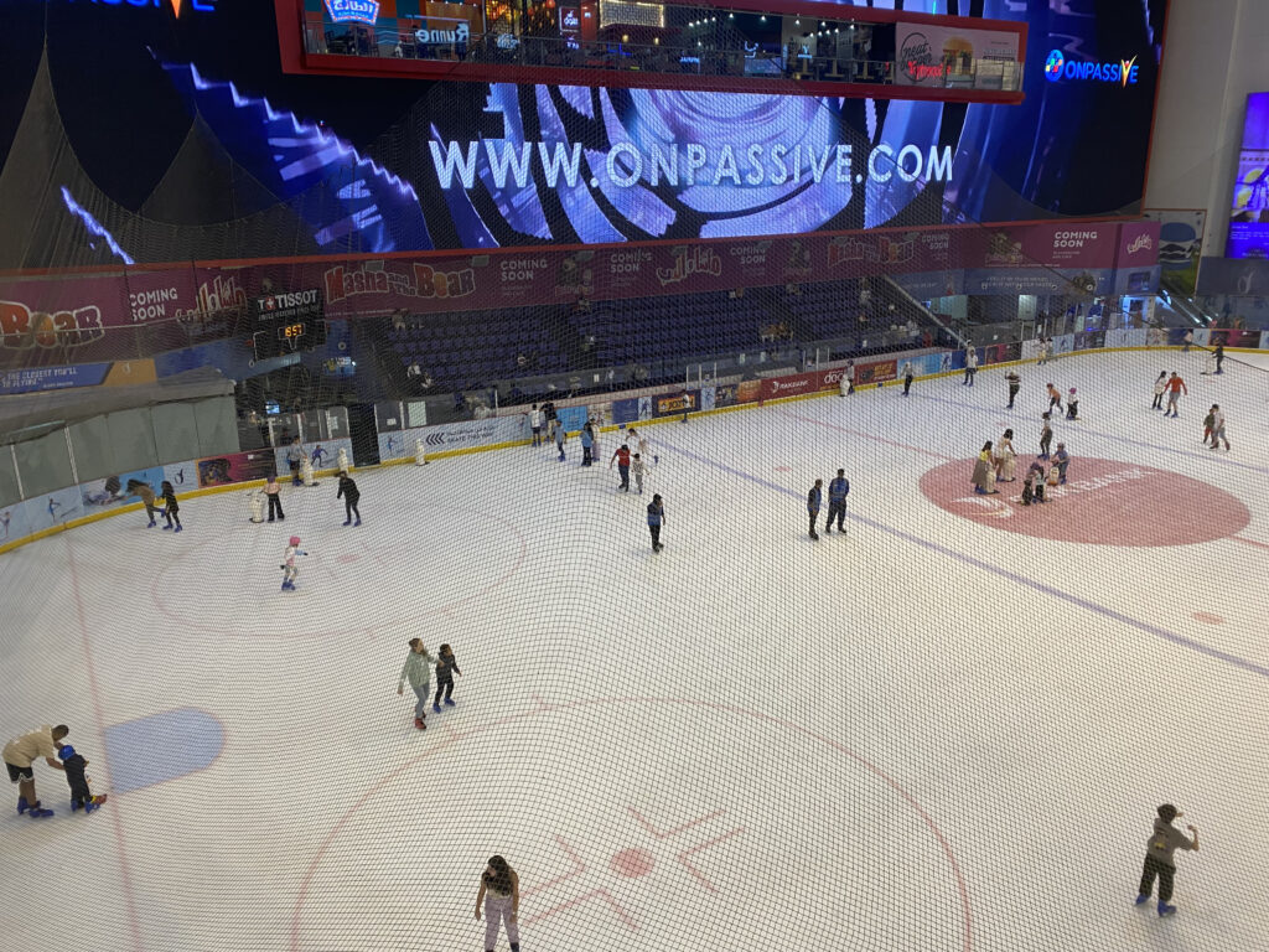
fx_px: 953
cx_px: 634
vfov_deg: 53.1
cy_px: 476
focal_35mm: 26
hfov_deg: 67.3
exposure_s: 1/81
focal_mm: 4.25
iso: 100
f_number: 1.8
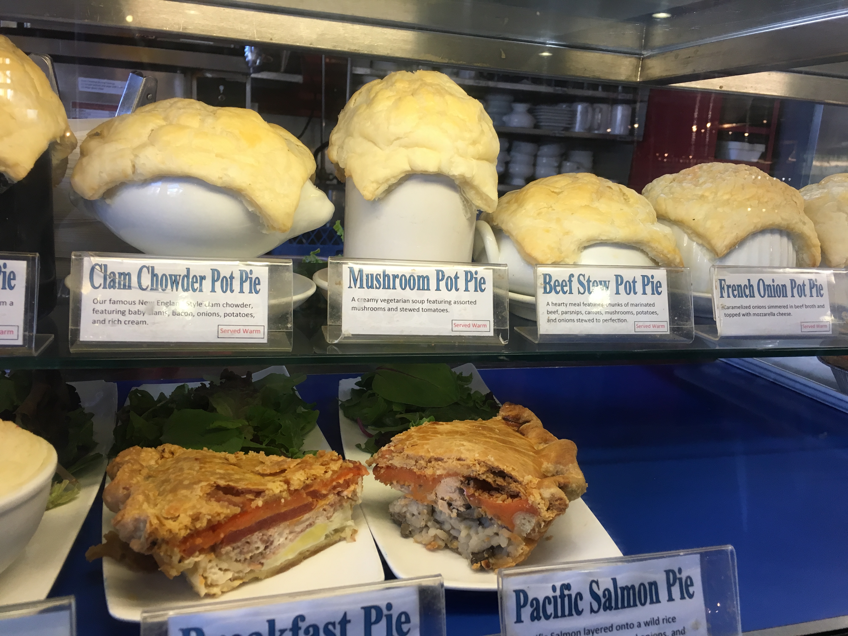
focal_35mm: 29
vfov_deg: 48.2
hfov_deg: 61.7
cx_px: 424
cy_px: 318
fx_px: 710
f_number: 2.2
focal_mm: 4.15
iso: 32
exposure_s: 1/30
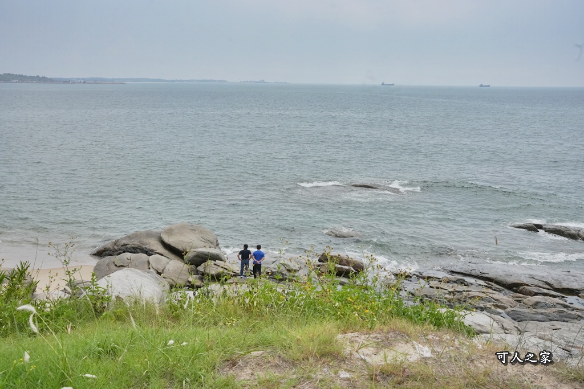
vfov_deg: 40.2
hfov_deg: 57.5
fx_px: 532
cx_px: 292
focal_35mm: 33
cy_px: 194
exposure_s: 1/4000
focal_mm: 32.8
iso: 2000
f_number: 11
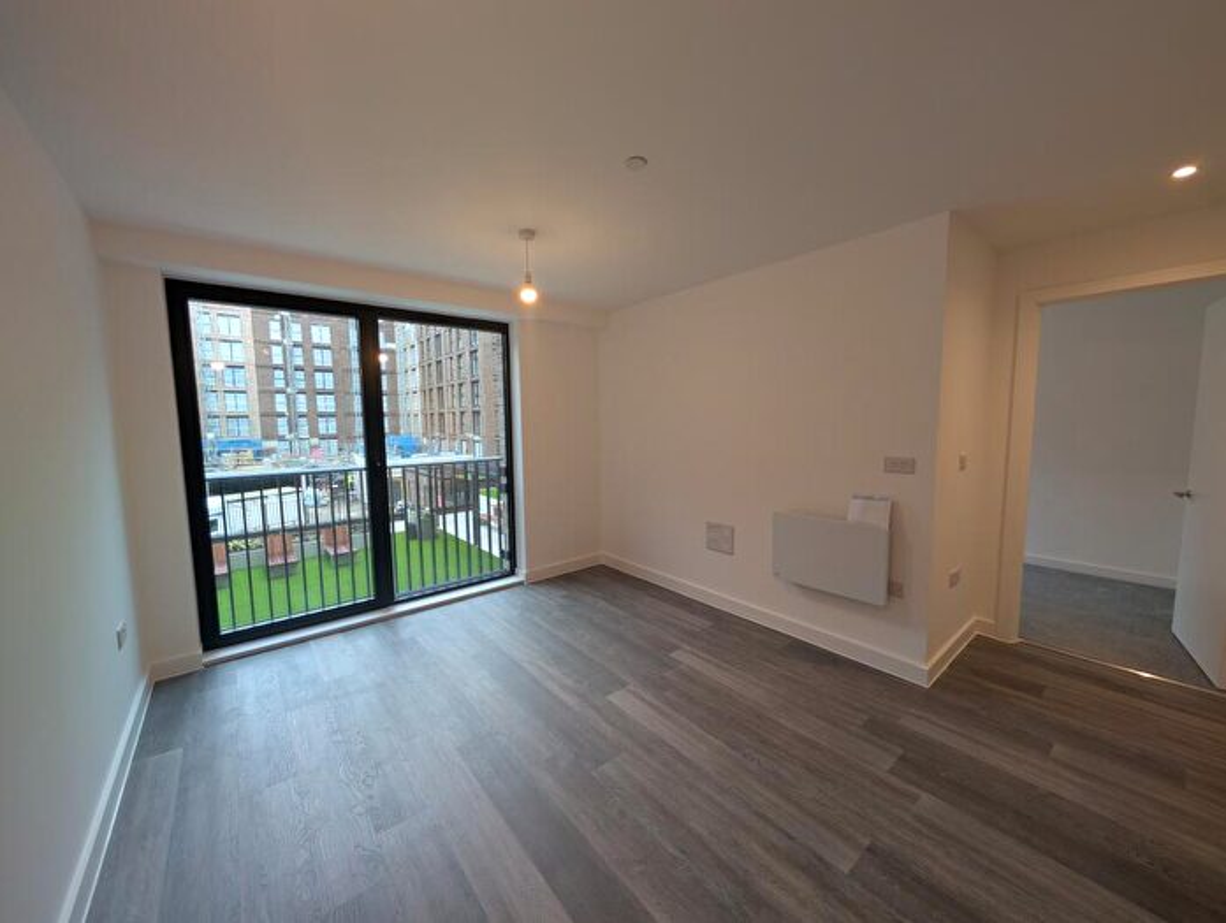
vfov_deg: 94.7
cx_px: 613
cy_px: 462
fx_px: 426
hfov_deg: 110.4
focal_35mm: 12
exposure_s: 1/49.6
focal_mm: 2.02
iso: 48
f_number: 1.7
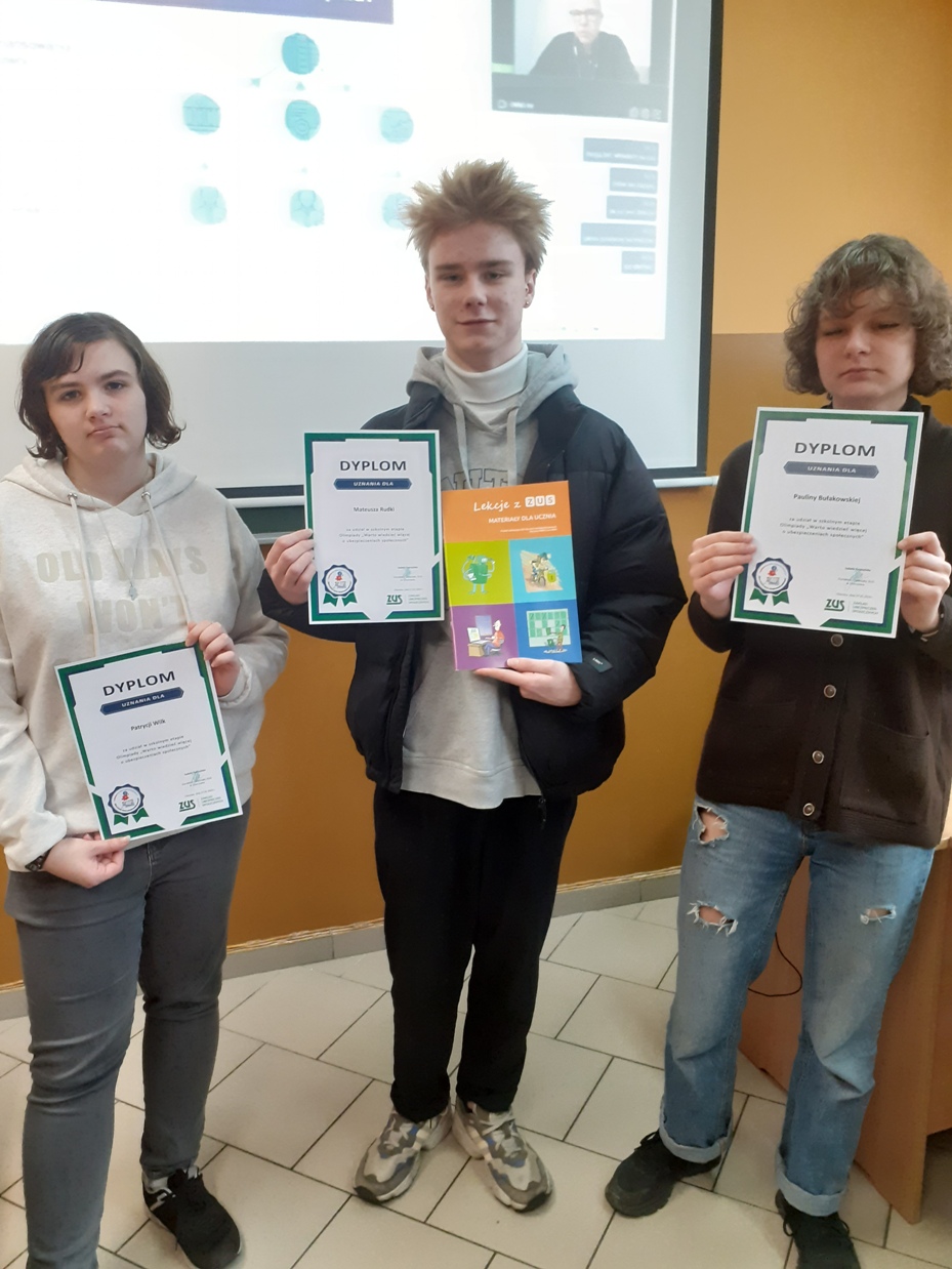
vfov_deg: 65.3
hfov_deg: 51.4
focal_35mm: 27
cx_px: 476
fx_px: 990
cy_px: 634
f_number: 1.9
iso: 250
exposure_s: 1/50
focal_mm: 3.6
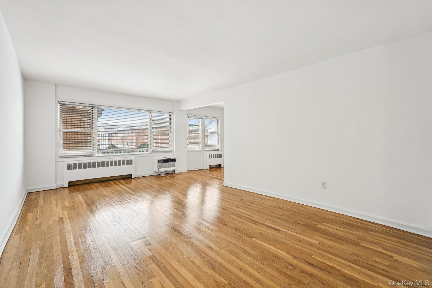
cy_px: 144
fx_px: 192
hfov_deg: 96.7
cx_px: 216
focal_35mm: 16
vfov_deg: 73.7
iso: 400
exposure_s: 1/8
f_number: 8
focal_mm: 16
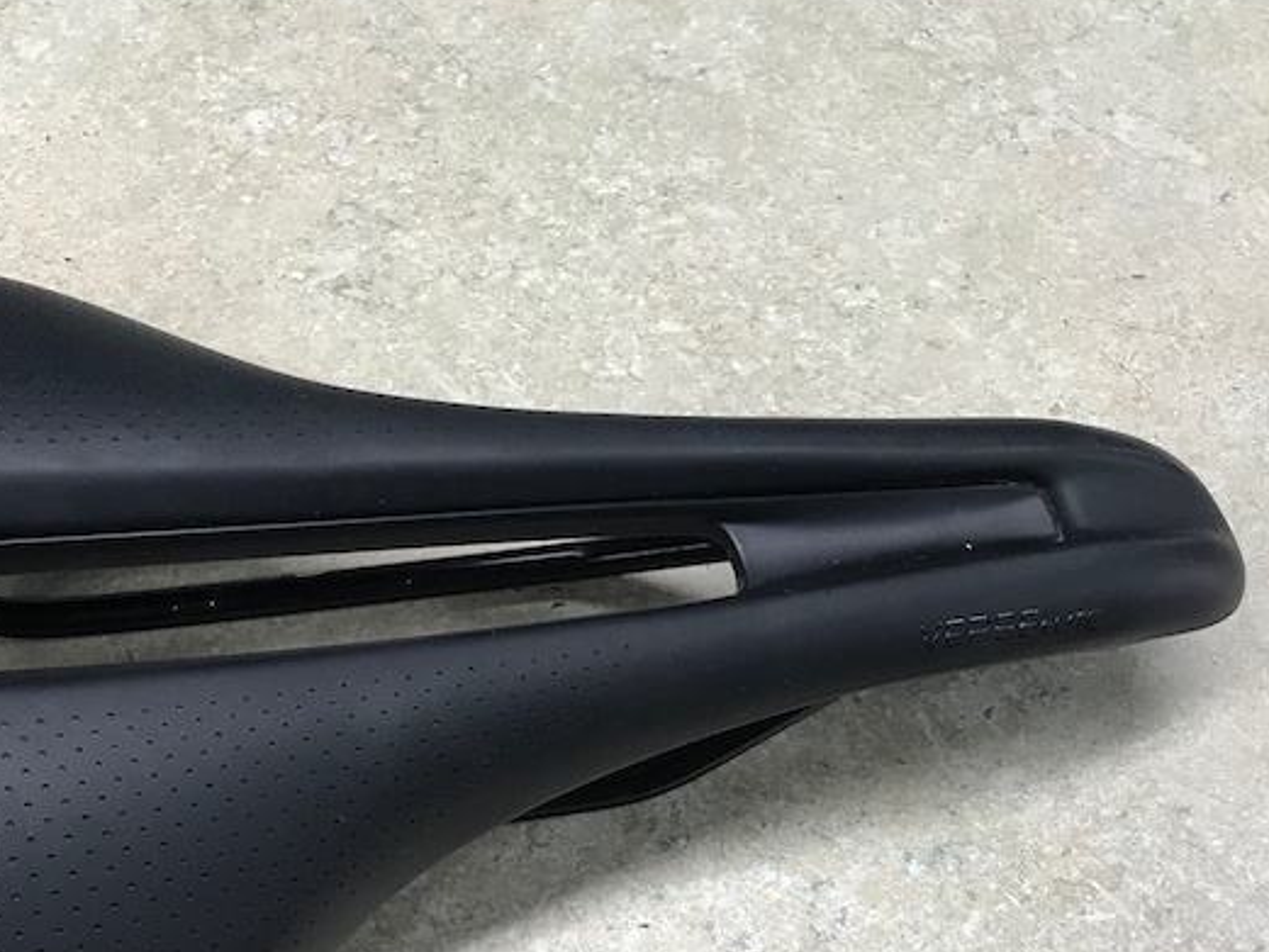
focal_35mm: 43
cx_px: 336
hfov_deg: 42.6
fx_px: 1577
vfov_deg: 33.4
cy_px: 618
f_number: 1.8
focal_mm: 3.99
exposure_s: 1/40
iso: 25
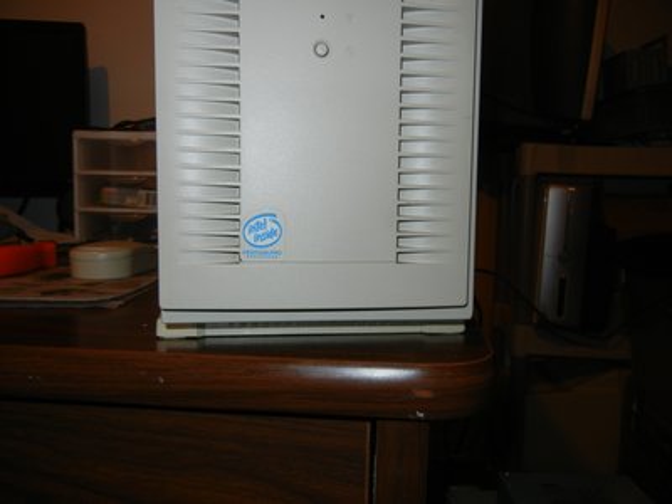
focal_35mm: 30
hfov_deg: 60.0
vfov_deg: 46.8
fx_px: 582
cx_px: 336
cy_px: 252
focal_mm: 5.4
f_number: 3.5
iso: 200
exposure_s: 1/30
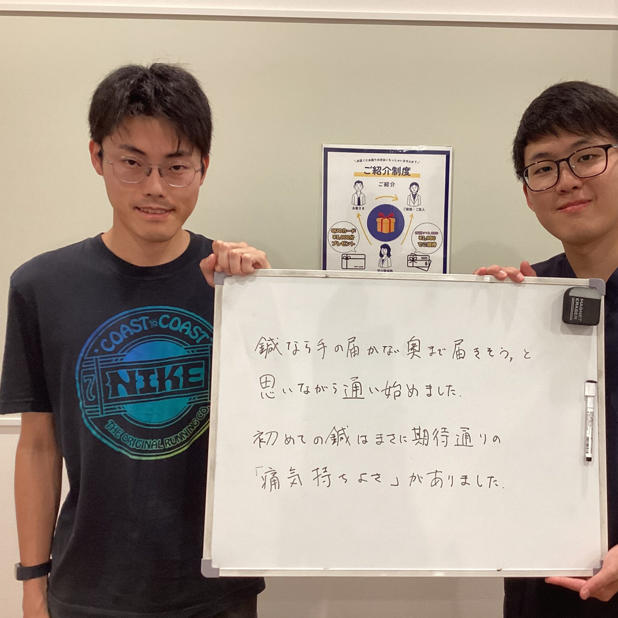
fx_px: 747
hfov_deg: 44.7
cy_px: 307
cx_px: 374
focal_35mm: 37
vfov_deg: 44.9
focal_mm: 3.3
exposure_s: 1/60
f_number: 2.4
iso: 160
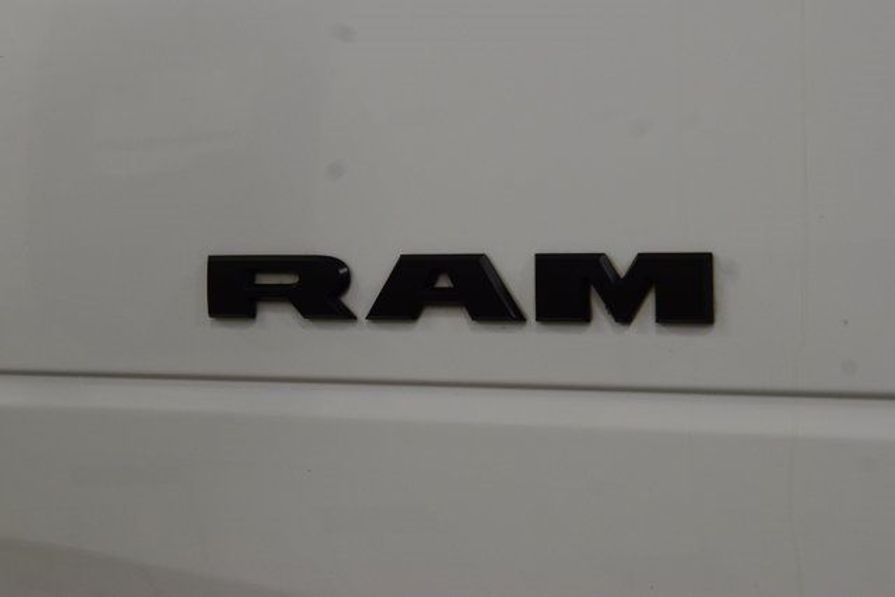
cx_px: 448
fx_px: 1939
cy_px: 298
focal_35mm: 78
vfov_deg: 17.5
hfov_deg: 26.0
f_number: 8
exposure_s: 1/60
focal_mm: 52
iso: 1250
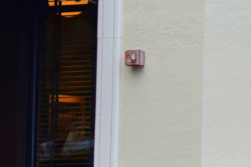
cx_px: 749
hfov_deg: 7.5
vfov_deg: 5.7
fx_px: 1682
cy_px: -27
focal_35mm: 241
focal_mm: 25
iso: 800
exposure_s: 1/200
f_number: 7.1
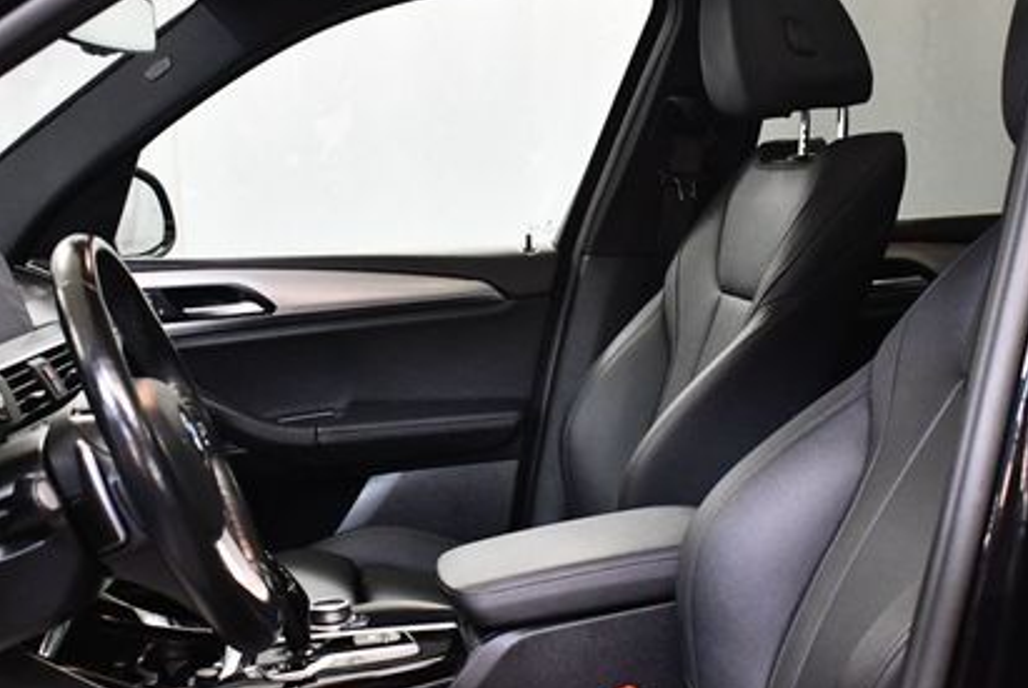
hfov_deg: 35.5
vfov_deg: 24.2
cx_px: 438
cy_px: 395
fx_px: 1601
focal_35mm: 56
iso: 3200
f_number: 3.5
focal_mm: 18
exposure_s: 1/125
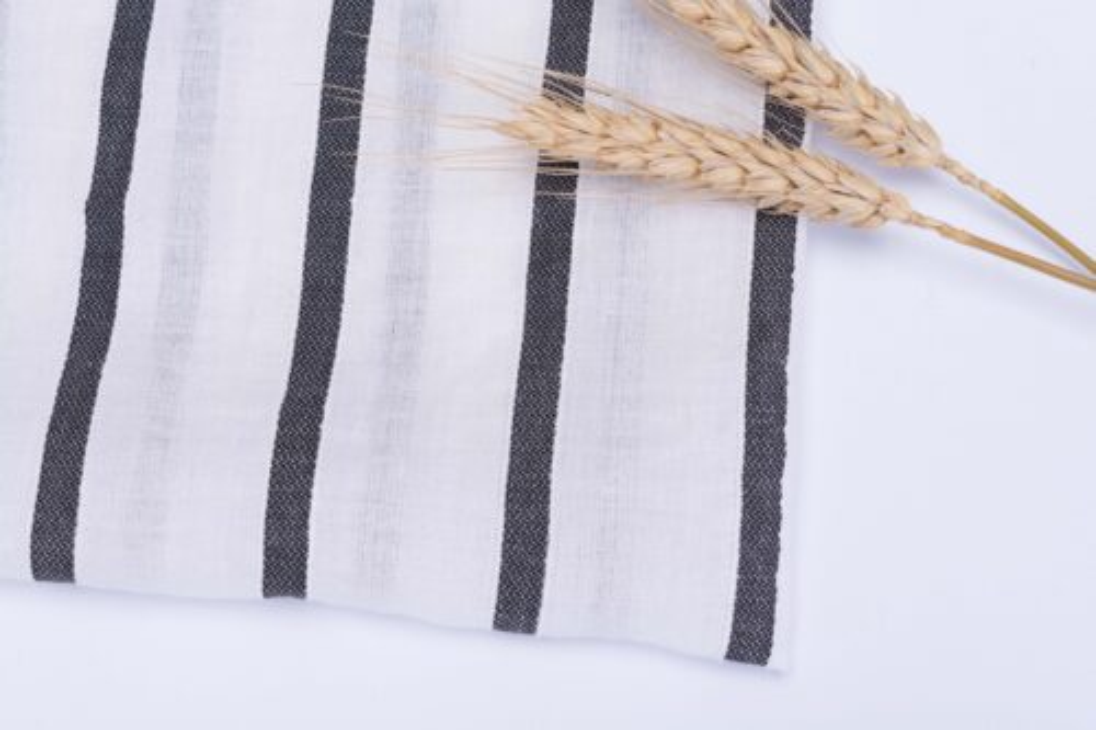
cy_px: 365
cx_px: 548
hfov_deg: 33.4
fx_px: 1826
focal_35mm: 60
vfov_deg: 22.6
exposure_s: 1/125
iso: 100
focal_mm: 40
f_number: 11
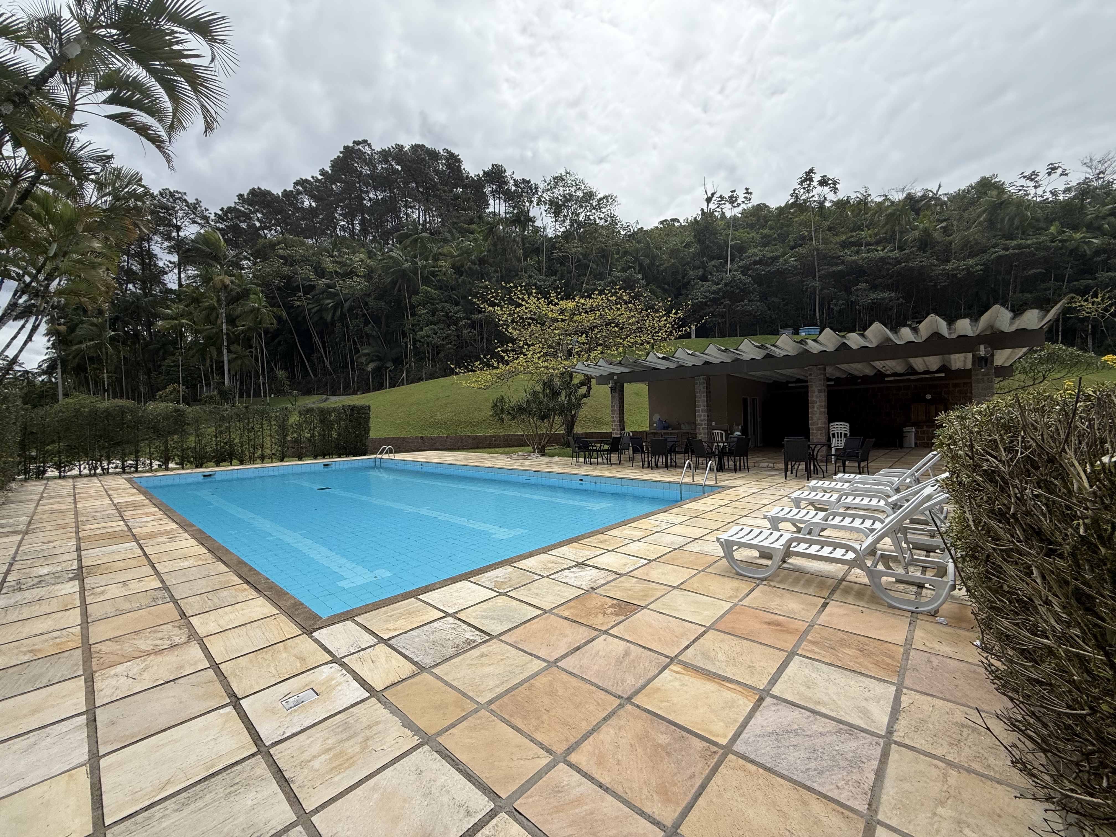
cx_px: 558
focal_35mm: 14
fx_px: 451
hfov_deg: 102.1
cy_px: 418
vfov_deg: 85.7
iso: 50
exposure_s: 1/2092
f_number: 2.2
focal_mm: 2.22
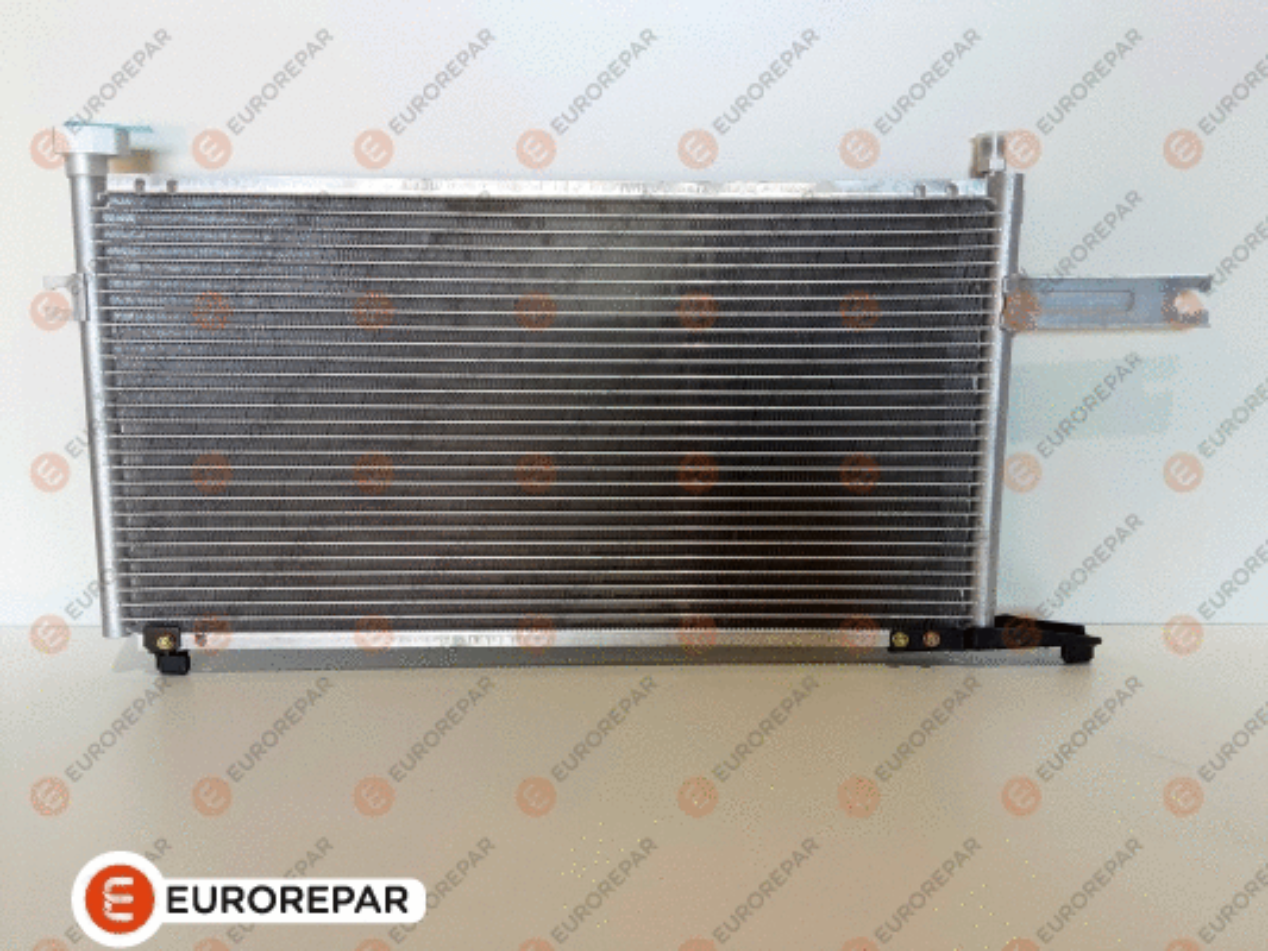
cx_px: 634
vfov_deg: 49.8
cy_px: 476
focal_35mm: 28
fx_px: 1026
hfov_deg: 63.4
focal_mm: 2.9
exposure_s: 1/50
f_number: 1.9
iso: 50
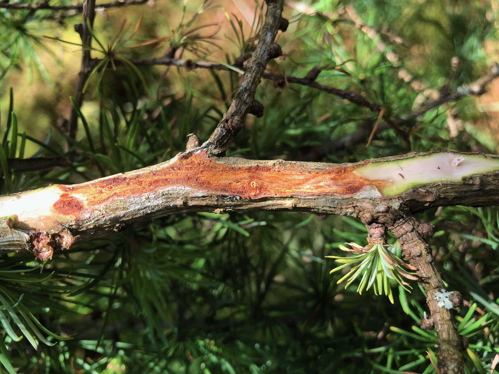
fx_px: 404
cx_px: 250
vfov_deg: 49.7
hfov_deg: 63.4
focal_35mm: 28
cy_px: 187
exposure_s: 1/329
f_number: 1.8
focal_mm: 3.99
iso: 20
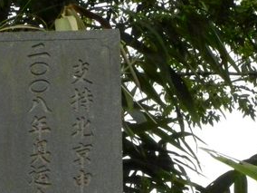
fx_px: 1923
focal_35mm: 259
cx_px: 189
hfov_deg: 7.6
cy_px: 156
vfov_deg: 5.7
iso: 1600
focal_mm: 18.8
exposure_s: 1/1377
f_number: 8
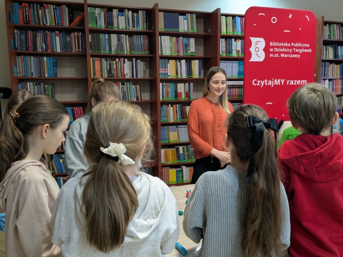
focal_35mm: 27
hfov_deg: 65.3
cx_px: 172
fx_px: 268
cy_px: 128
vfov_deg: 51.4
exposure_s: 1/50
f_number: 1.73
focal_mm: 4.38
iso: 263
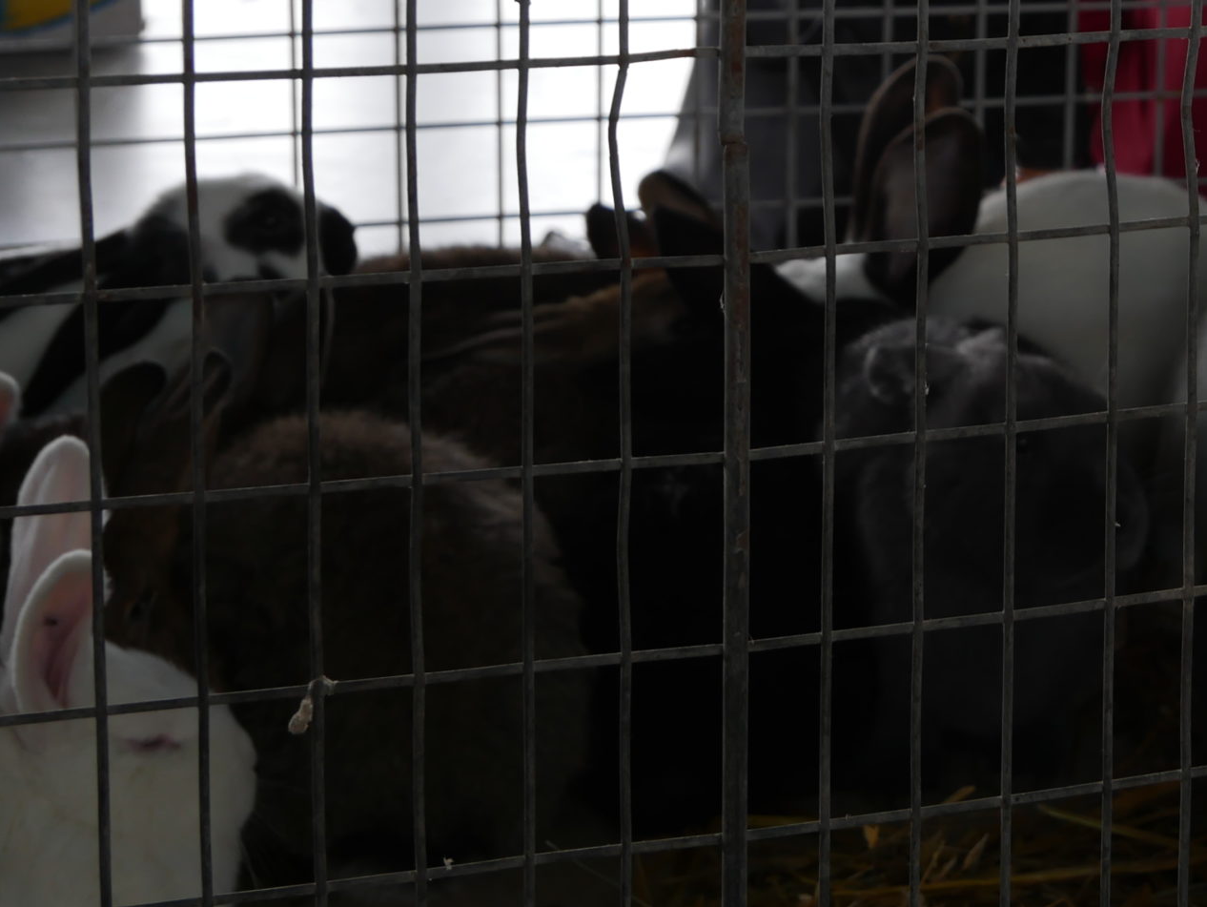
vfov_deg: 15.7
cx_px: 1218
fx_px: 3245
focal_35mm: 93
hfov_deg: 20.4
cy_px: 54
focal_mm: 23
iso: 200
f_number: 4.3
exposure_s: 1/80
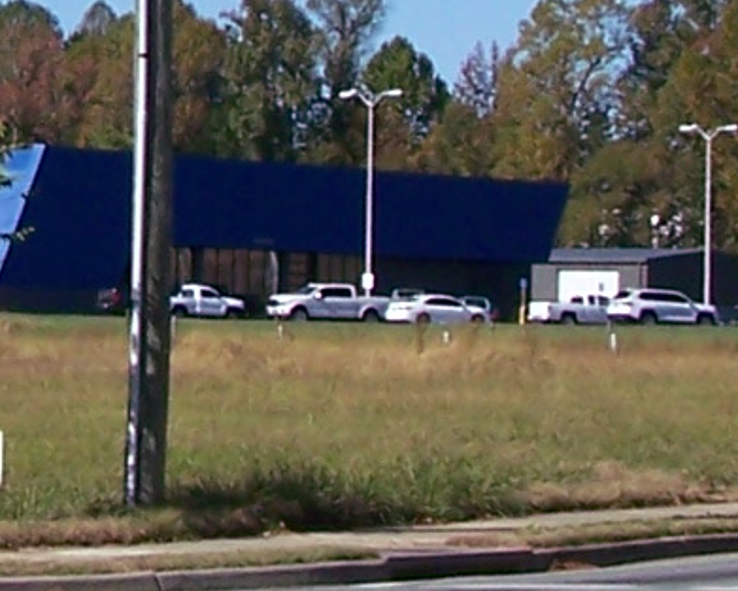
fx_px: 5374
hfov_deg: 7.8
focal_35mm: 246
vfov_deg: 6.3
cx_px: -198
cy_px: -49
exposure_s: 1/640
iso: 64
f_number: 4
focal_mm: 6.3
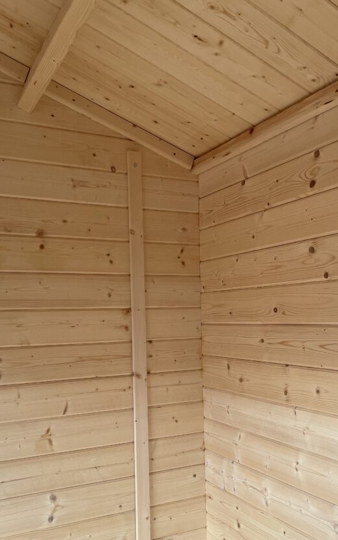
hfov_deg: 37.3
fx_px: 501
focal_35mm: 34
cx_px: 156
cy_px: 319
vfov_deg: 56.3
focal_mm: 4.2
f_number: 1.6
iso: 125
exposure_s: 1/117
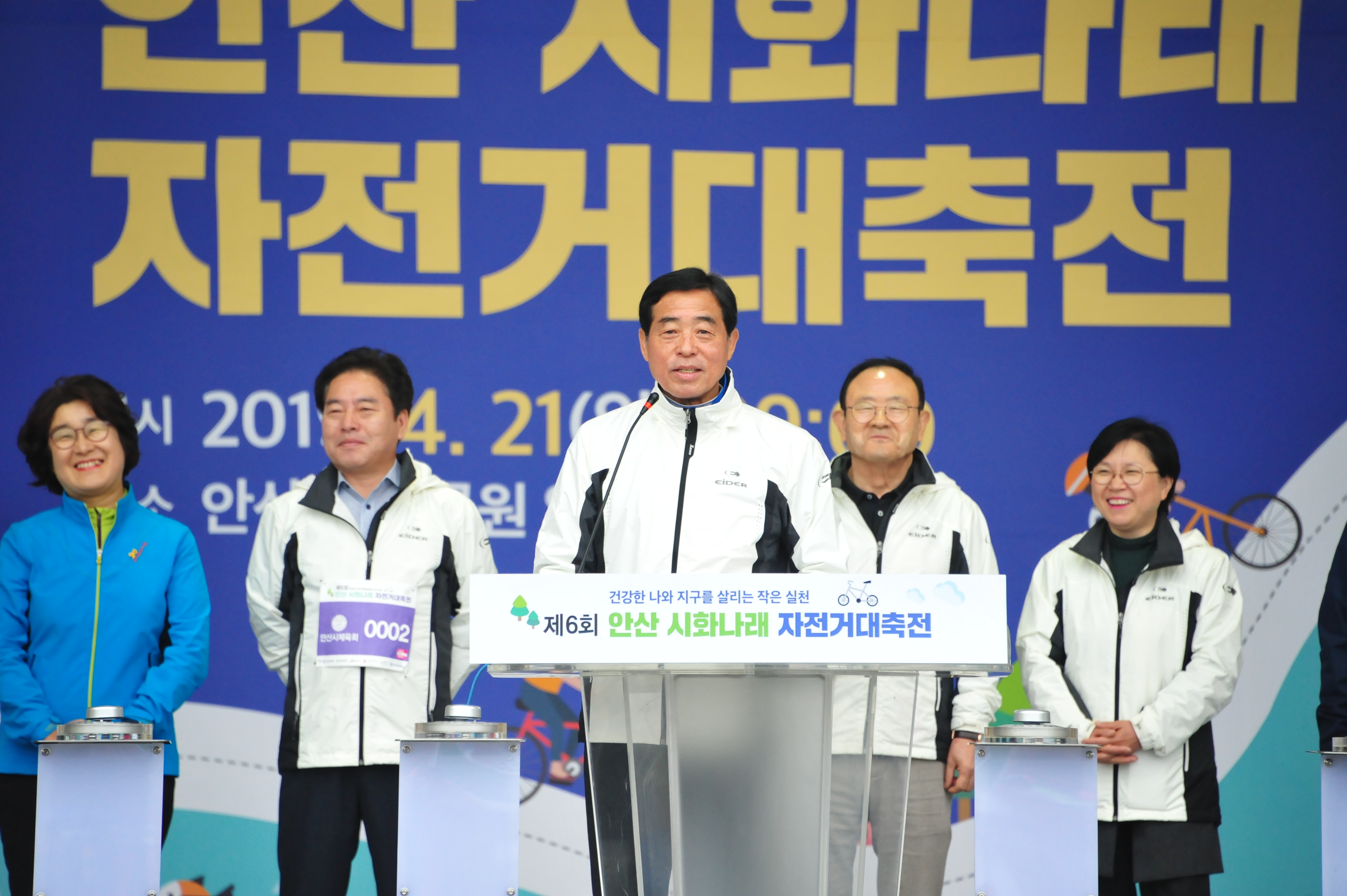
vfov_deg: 4.6
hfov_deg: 6.9
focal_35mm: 300
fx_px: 11218
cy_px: 448
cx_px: 674
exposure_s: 1/640
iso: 2500
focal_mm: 300
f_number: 5.6
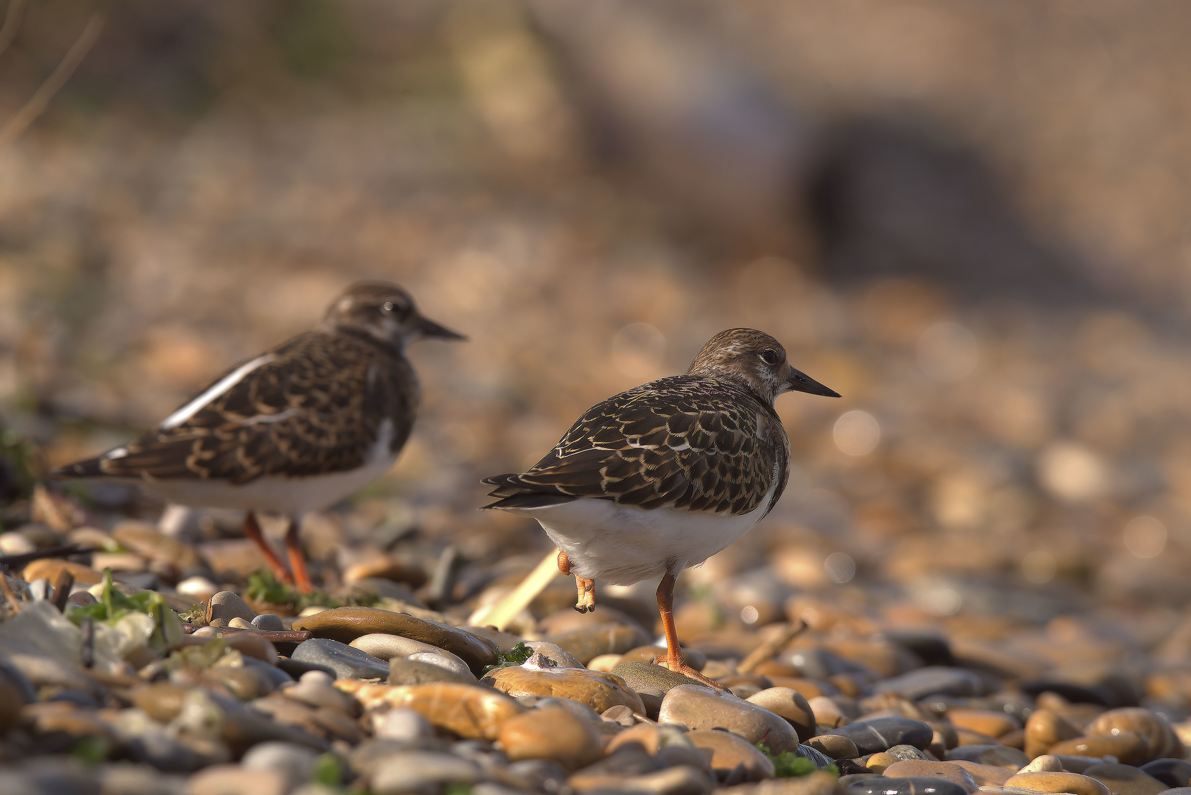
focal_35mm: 420
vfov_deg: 3.3
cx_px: 596
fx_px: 13899
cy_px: 398
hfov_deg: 4.9
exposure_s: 1/400
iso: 250
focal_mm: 420
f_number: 8
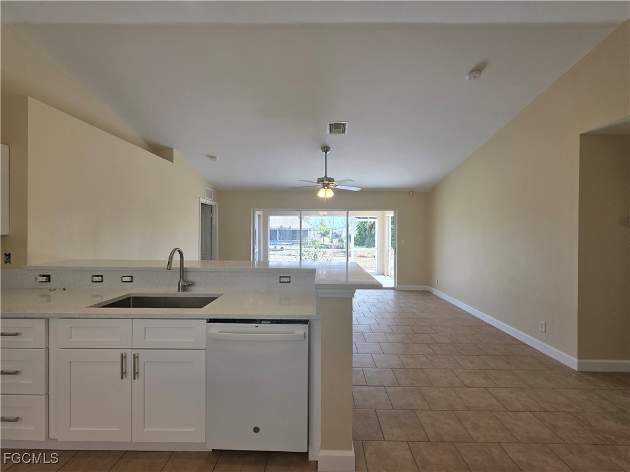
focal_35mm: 13
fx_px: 237
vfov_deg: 89.9
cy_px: 236
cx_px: 315
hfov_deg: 106.2
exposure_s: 1/120
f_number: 1.9
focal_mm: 2.2
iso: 50
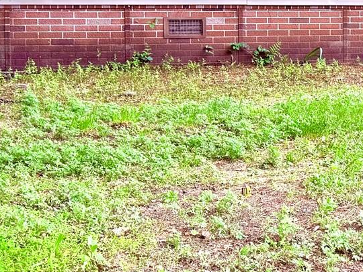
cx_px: 532
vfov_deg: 16.1
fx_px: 954
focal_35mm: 91
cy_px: 40
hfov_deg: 19.1
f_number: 1.78
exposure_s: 1/121
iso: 64
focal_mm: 6.76
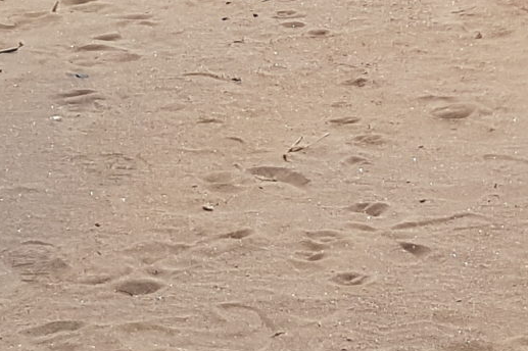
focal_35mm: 134
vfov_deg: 9.4
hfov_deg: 13.0
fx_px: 1964
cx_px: 1108
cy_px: -394
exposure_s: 1/4624
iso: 40
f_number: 1.7
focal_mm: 4.2
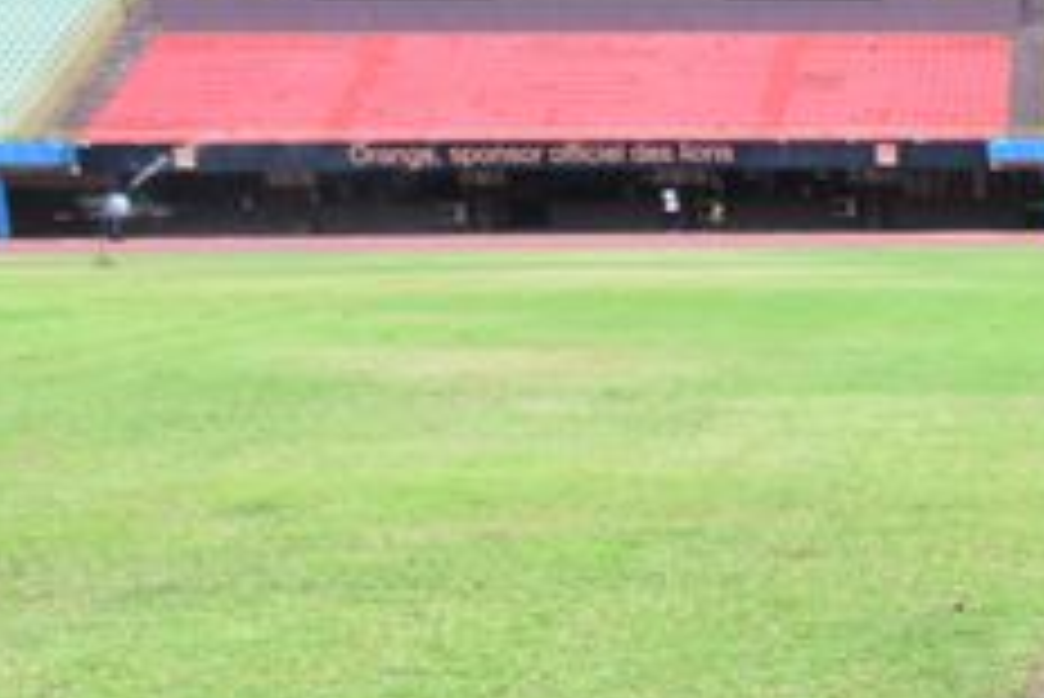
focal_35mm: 93
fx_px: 2699
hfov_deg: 19.0
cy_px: 950
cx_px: 1602
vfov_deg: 14.0
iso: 500
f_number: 8
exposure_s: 1/400
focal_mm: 18
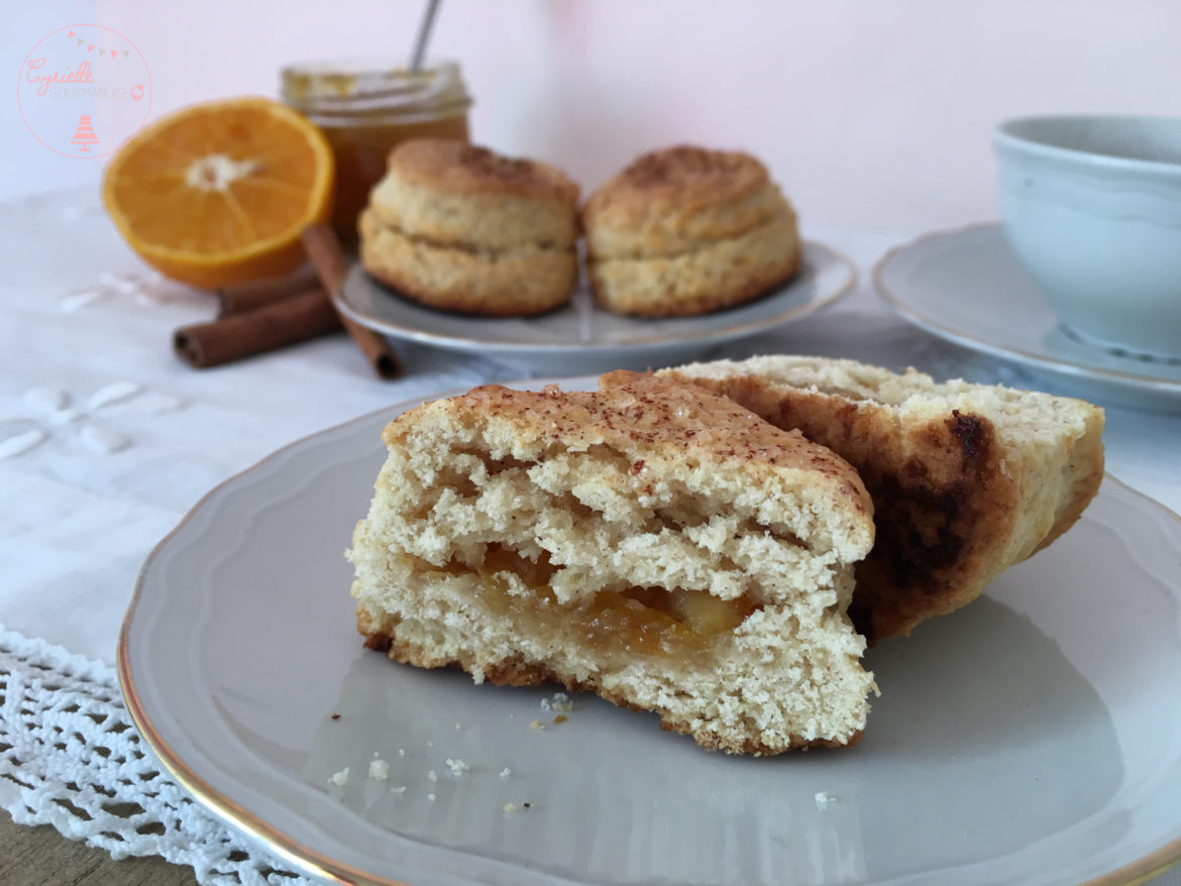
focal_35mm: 29
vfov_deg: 48.2
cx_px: 590
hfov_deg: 61.6
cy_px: 443
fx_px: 990
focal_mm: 4.15
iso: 25
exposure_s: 1/33
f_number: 2.2
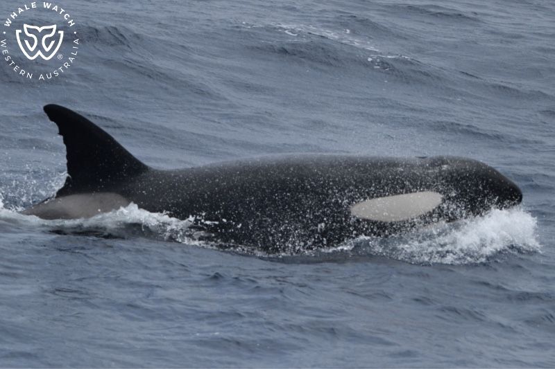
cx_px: 278
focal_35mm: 300
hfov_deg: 6.9
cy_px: 184
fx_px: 4624
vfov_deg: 4.6
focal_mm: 300
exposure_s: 1/8000
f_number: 5.6
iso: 720
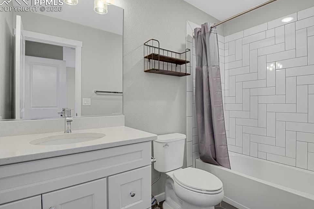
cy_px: 104
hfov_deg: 90.0
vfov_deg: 67.3
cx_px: 165
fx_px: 157
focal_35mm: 18
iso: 11400
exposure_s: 1/20
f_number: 8
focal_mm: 17
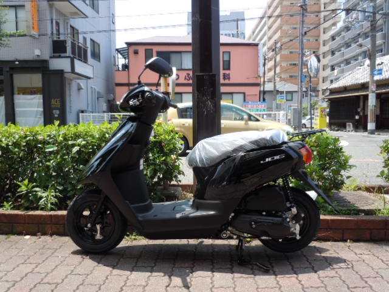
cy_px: 146
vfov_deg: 49.7
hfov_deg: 63.4
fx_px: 315
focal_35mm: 28
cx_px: 194
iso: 100
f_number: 3.7
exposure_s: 1/250
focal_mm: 5
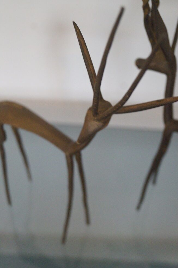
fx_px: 446
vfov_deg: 33.4
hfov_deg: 22.6
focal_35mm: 60
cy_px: 134
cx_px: 89
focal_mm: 40
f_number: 5.6
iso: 3200
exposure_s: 1/25
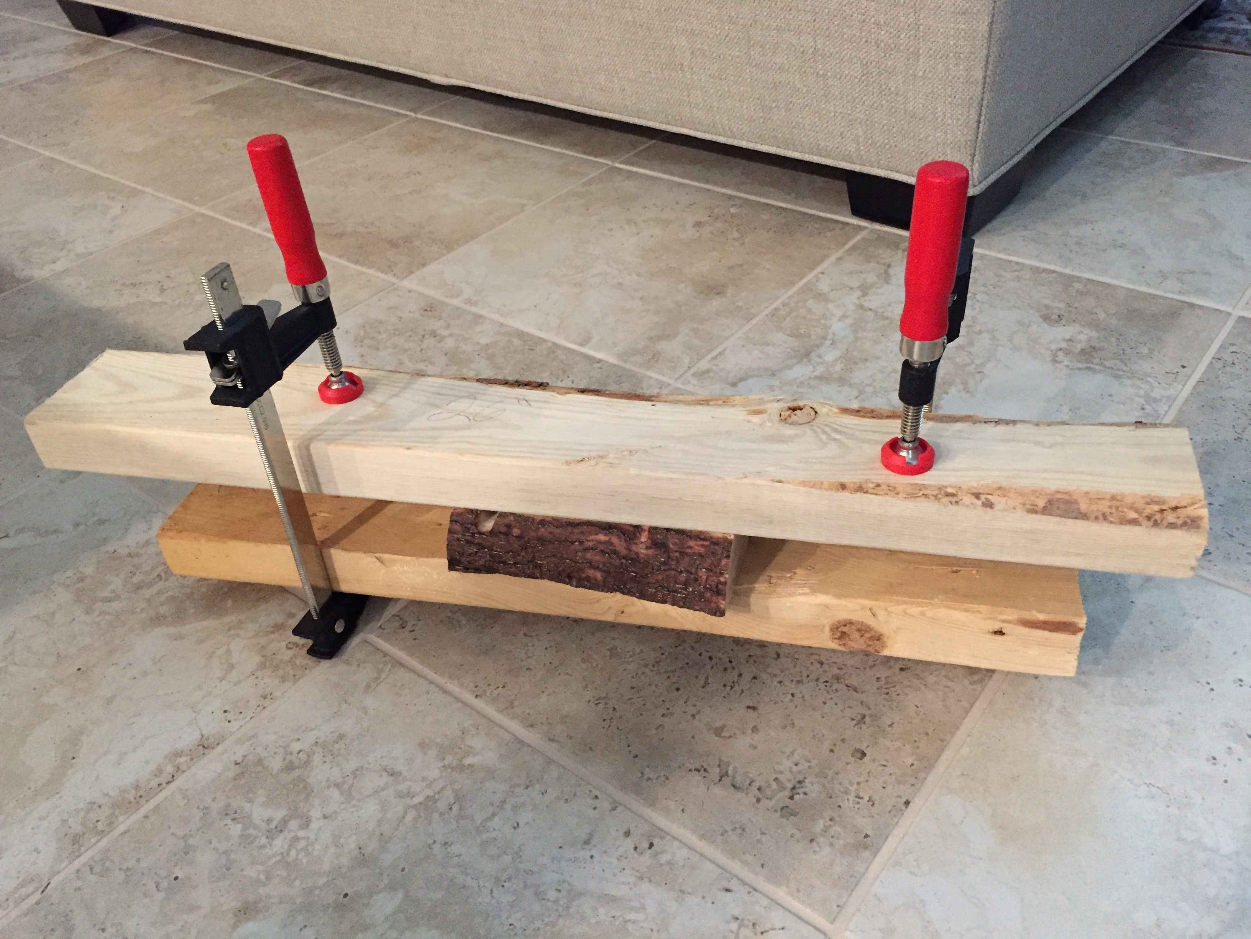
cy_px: 470
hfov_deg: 61.7
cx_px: 626
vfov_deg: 48.2
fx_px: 1048
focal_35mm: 29
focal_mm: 4.15
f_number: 2.2
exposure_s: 1/15
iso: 320
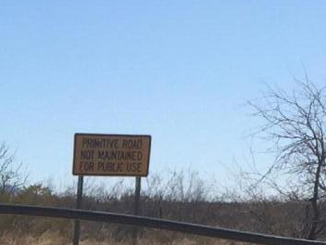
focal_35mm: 165
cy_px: 467
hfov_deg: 11.5
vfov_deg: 8.6
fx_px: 1554
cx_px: -142
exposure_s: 1/3597
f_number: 2.2
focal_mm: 4.15
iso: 32
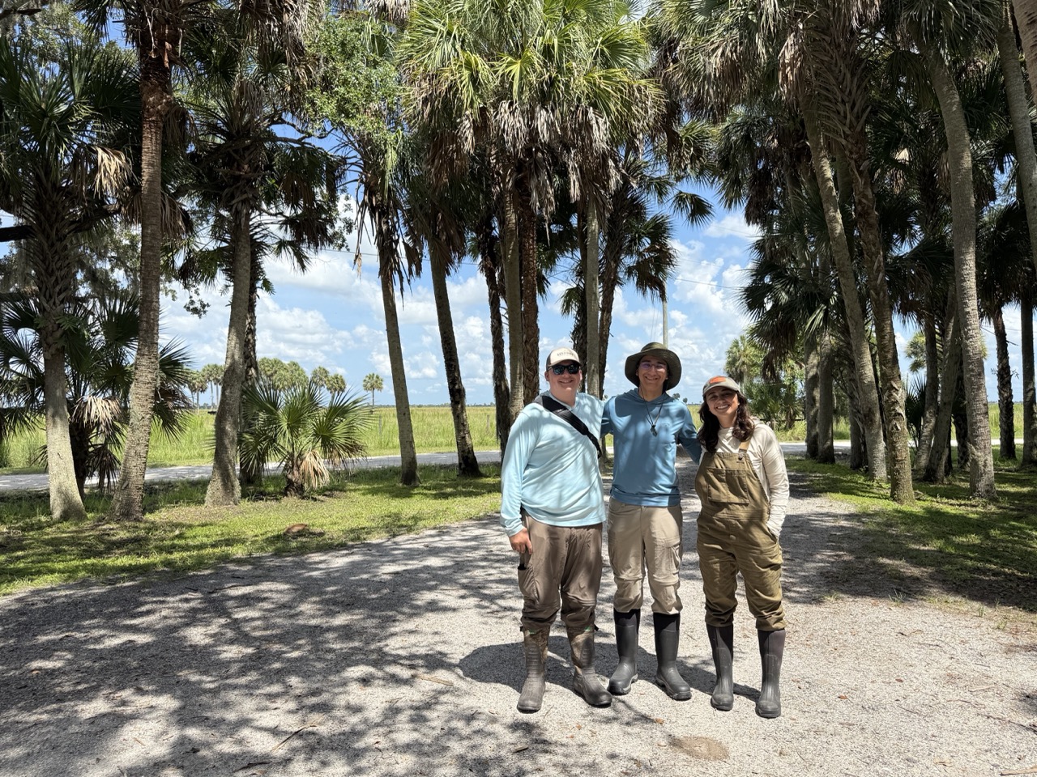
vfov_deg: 56.8
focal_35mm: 24
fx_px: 719
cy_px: 388
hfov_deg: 71.6
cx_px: 518
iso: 80
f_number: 1.78
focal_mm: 6.76
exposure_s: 1/3279
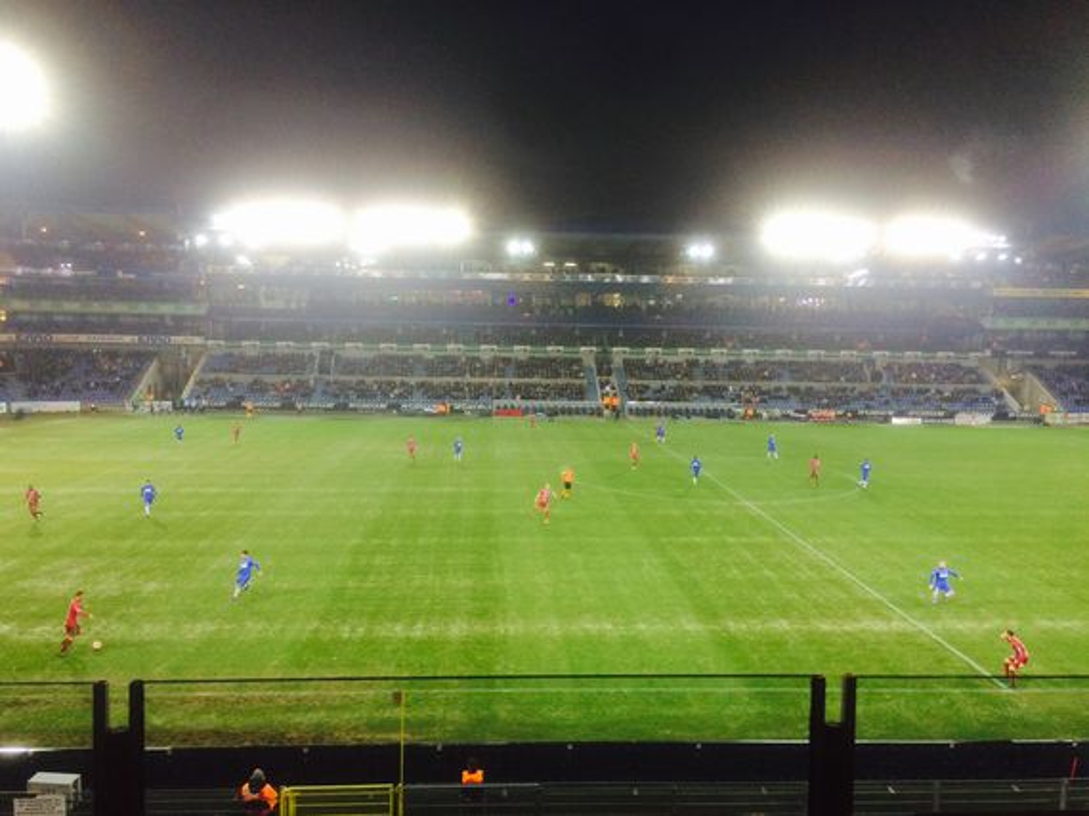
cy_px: 408
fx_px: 912
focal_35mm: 29
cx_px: 544
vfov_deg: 48.2
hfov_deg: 61.7
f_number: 2.2
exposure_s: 1/30
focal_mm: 4.15
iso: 50
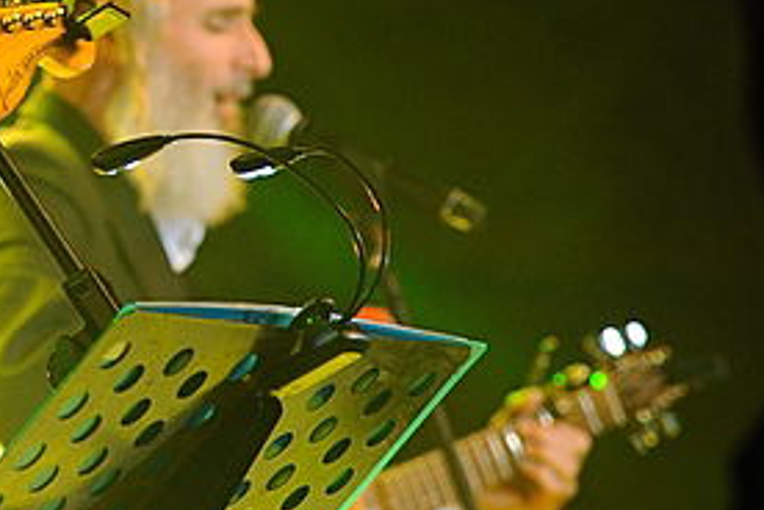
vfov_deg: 3.0
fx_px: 9825
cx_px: -329
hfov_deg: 4.4
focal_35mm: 463
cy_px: -19
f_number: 5.6
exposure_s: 1/200
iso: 1600
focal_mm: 160
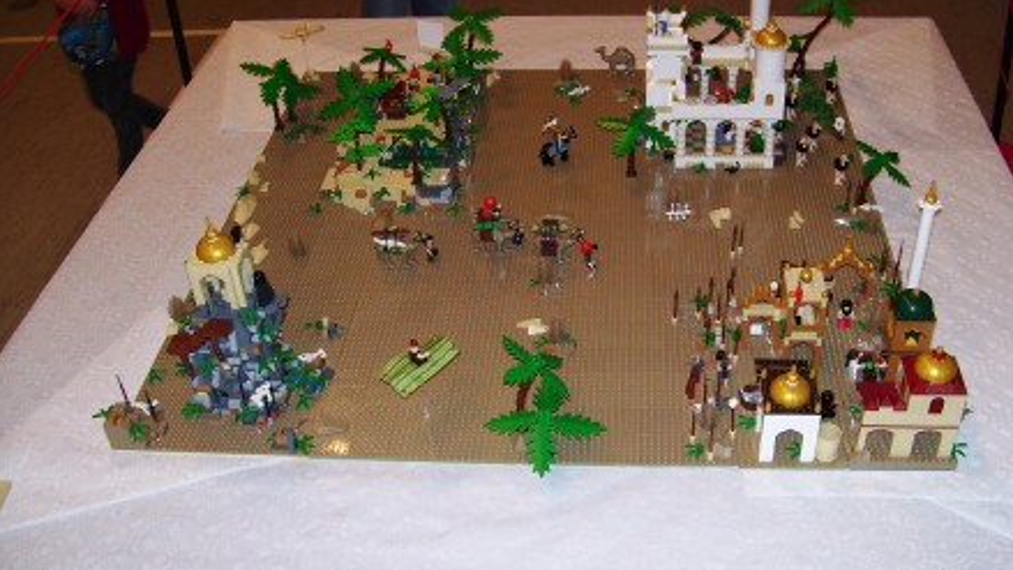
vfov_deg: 29.7
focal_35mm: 40
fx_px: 1074
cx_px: 515
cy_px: 291
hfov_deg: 50.5
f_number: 2.7
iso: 80
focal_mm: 6
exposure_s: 1/60
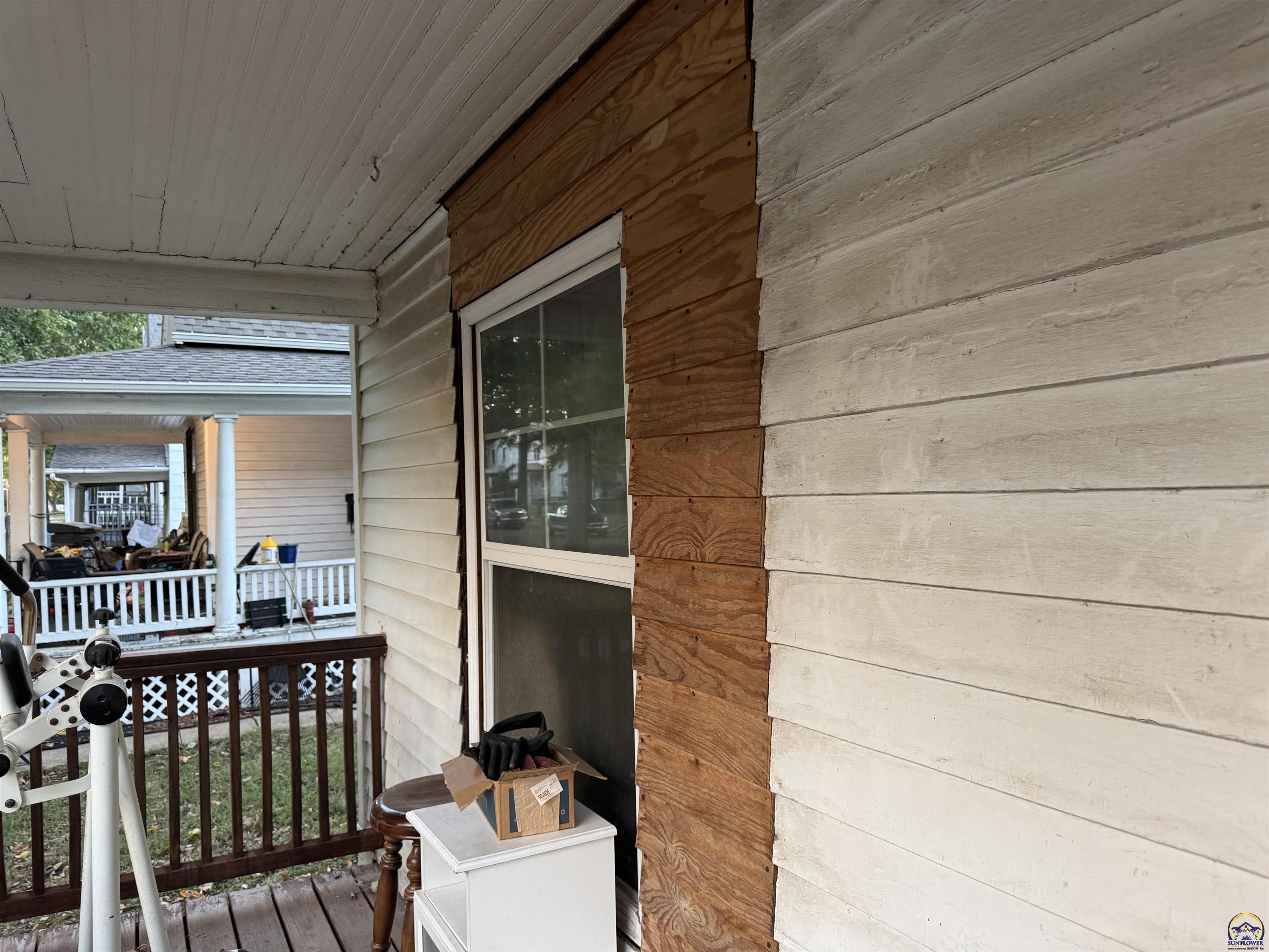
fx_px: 880
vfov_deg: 56.8
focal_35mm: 24
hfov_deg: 71.6
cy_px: 476
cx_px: 634
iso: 250
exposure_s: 1/60
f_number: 1.78
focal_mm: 6.76
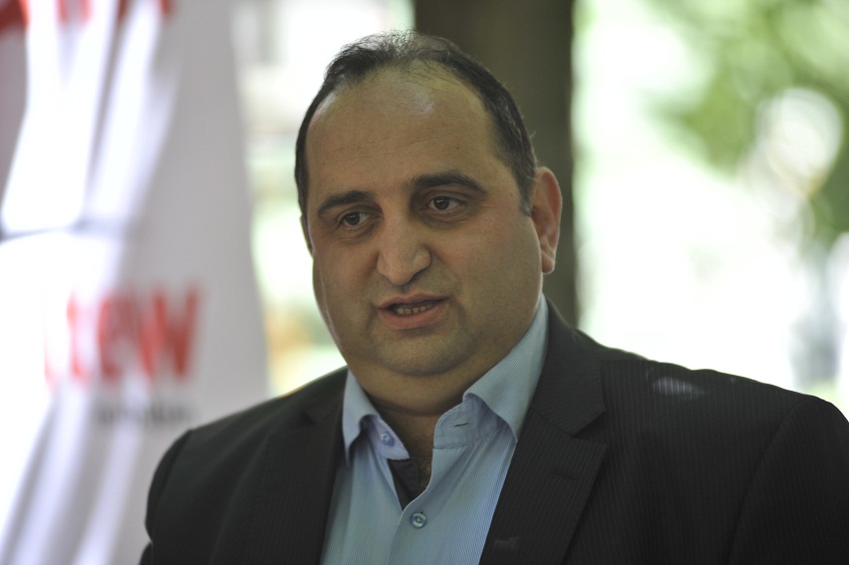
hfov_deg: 10.3
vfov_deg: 6.9
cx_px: 424
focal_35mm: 200
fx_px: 4714
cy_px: 282
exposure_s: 1/160
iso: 320
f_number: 2.8
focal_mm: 200
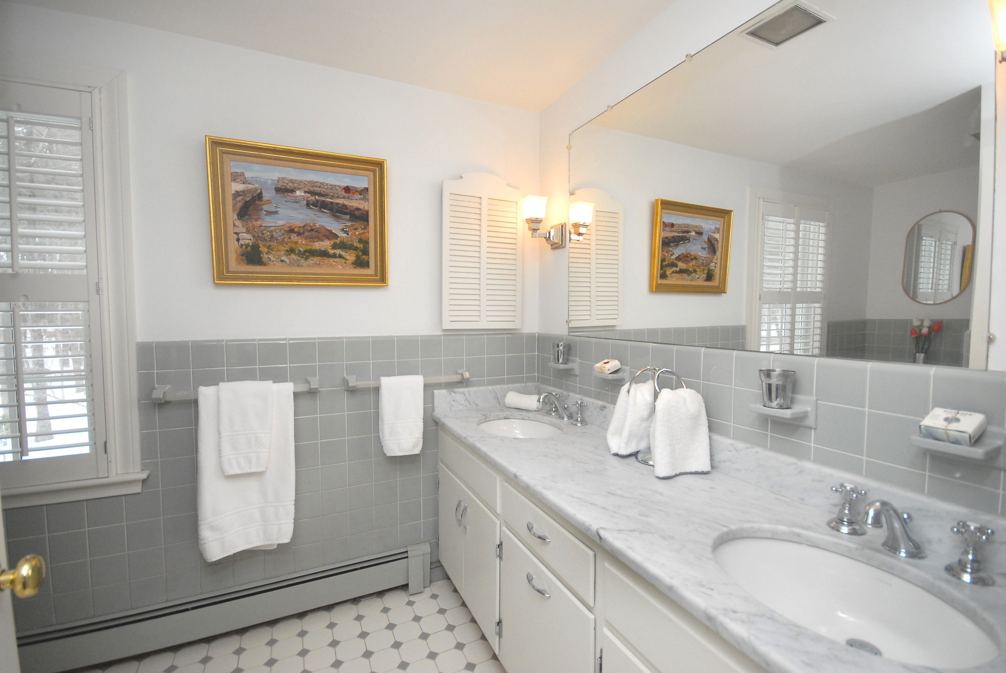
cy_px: 336
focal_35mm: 15
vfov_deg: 77.5
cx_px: 503
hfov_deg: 100.3
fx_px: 420
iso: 640
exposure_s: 1/60
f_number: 5.6
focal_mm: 10
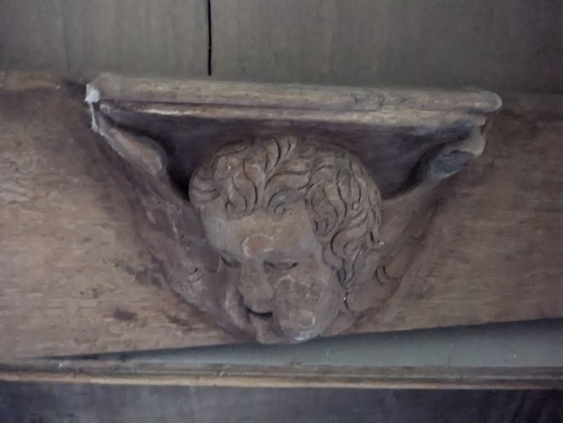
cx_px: 282
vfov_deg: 51.4
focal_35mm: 27
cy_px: 212
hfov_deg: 65.3
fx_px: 439
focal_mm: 4.38
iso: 5610
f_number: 1.73
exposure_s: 1/15
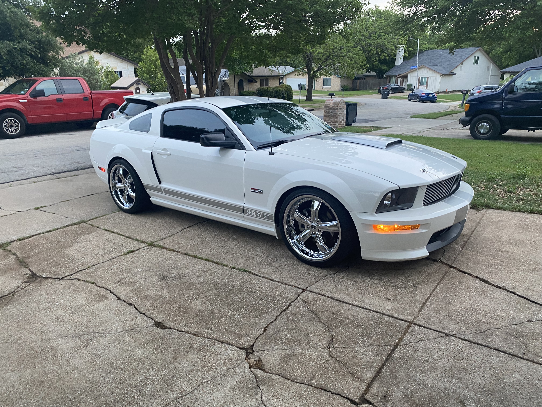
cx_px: 271
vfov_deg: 53.1
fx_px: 407
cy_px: 204
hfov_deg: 67.3
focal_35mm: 26
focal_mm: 4.25
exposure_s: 1/60
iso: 125
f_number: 1.8
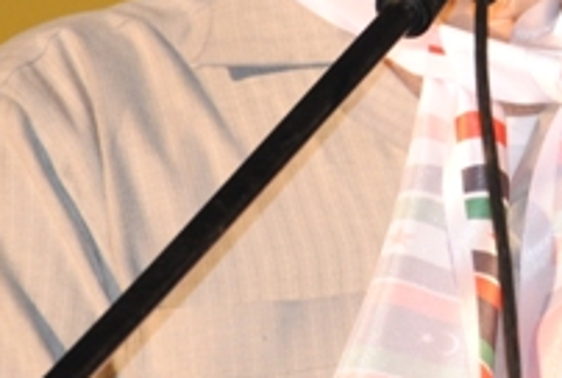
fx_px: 9754
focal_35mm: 623
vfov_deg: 2.2
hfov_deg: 3.3
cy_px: -17
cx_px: 481
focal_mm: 105
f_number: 5.6
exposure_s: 1/60
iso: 400
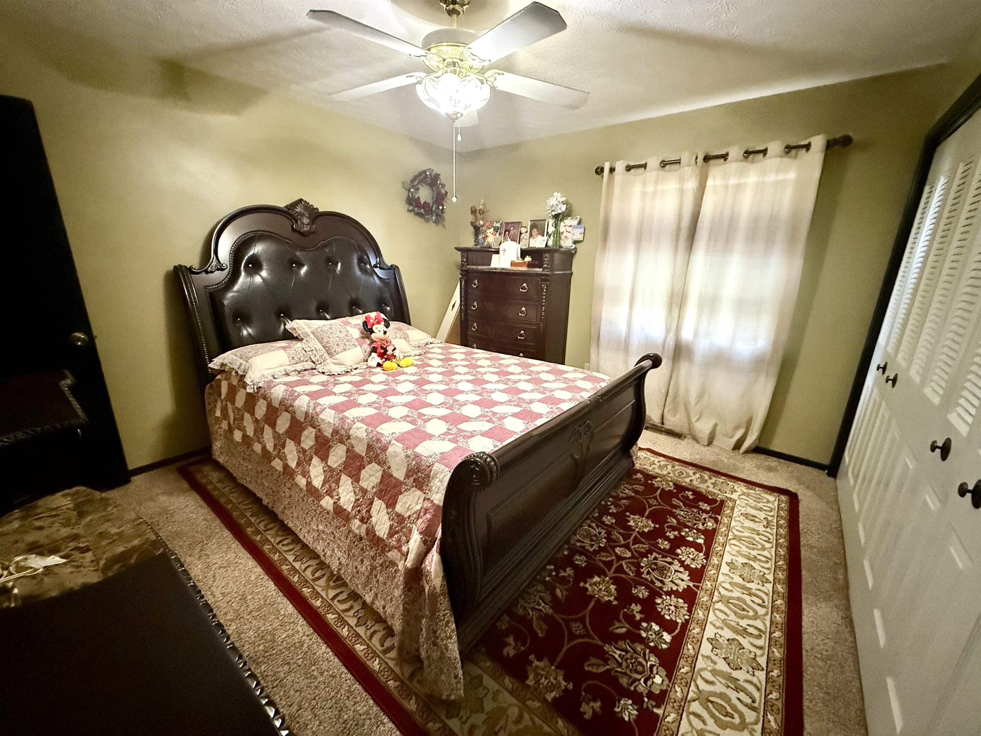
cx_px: 490
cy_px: 368
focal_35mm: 14
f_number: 2.2
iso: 1250
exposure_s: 1/60
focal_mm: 2.22
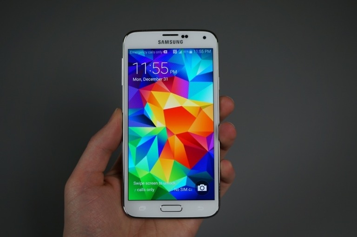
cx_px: 178
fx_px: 446
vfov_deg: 29.8
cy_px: 118
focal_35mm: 45
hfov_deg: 43.7
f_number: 4.5
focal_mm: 30
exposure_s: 1/60
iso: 125
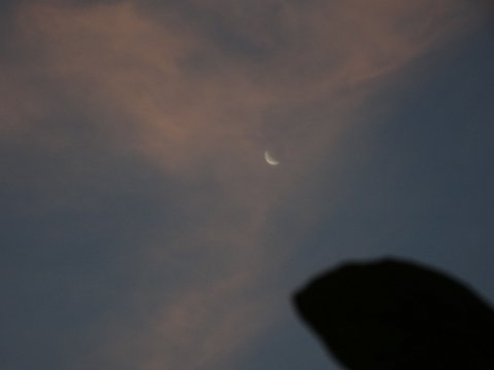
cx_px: 247
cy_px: 185
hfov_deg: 15.1
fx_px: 1869
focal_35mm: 131
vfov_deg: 11.3
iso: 320
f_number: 5.6
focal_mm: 22.38
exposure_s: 1/160
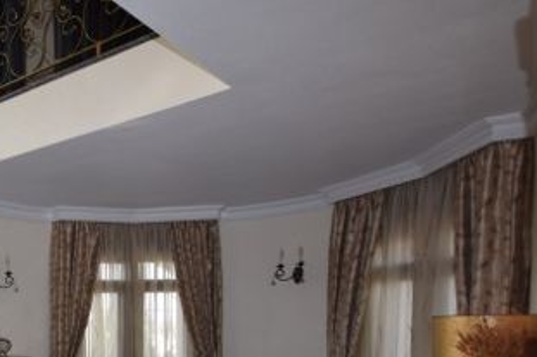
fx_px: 507
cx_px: -41
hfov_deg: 44.2
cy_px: 348
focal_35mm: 34
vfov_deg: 35.5
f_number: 5.6
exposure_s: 1/125
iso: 160
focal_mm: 10
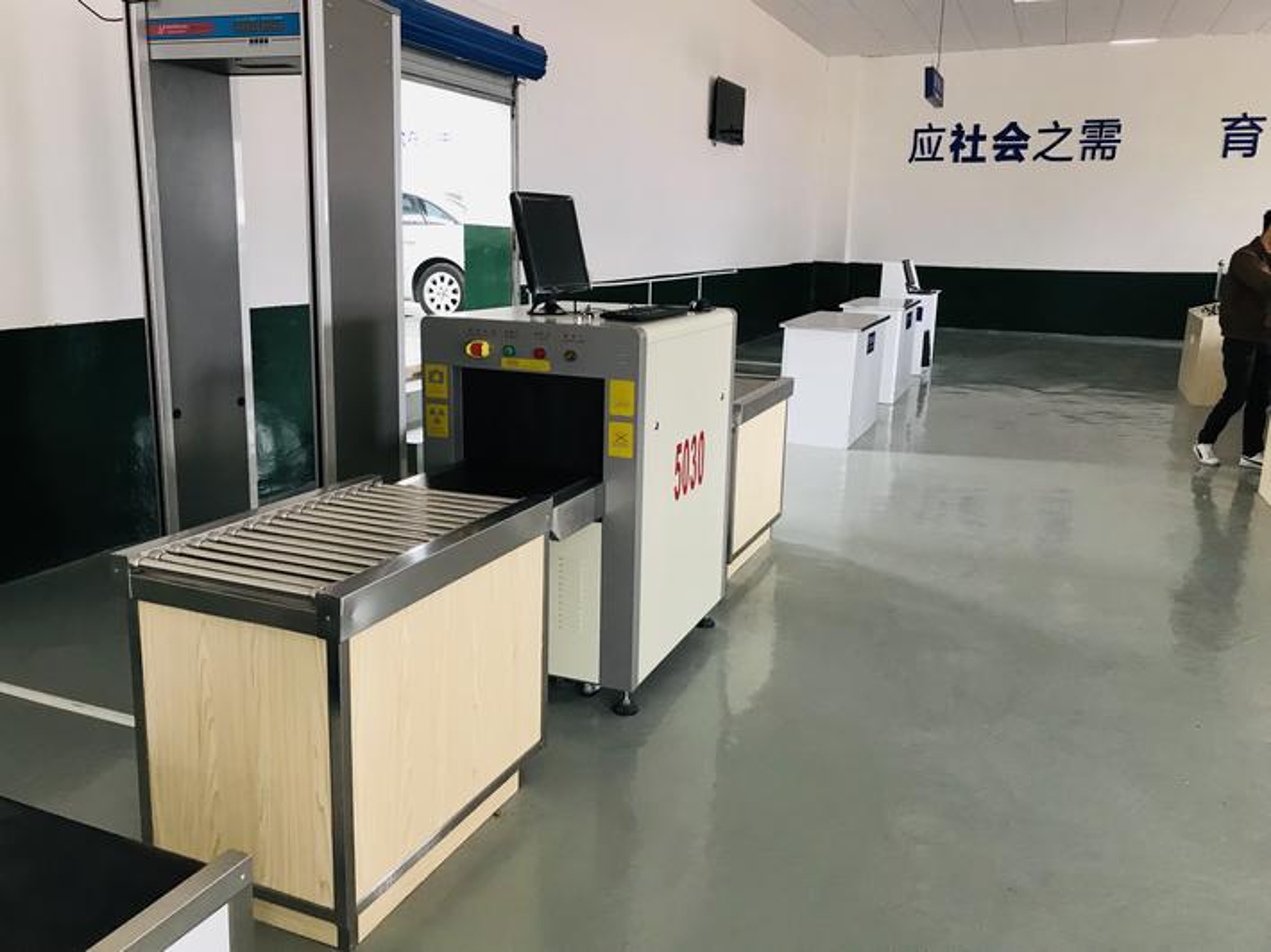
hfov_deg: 63.5
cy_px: 476
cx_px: 636
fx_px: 1028
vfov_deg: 49.7
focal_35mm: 28
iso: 40
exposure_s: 1/25
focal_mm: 3.99
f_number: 1.8
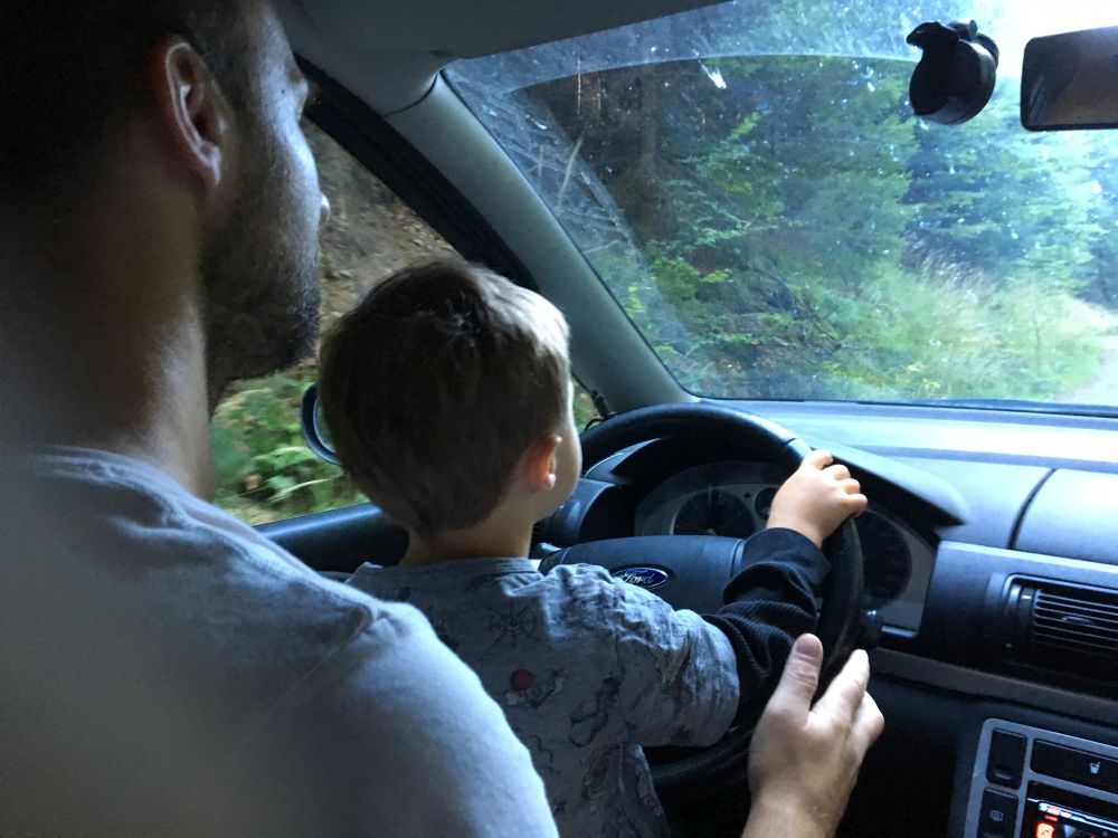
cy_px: 419
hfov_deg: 61.7
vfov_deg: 48.2
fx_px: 937
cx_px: 559
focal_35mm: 29
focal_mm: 4.15
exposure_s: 1/25
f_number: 2.2
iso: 250
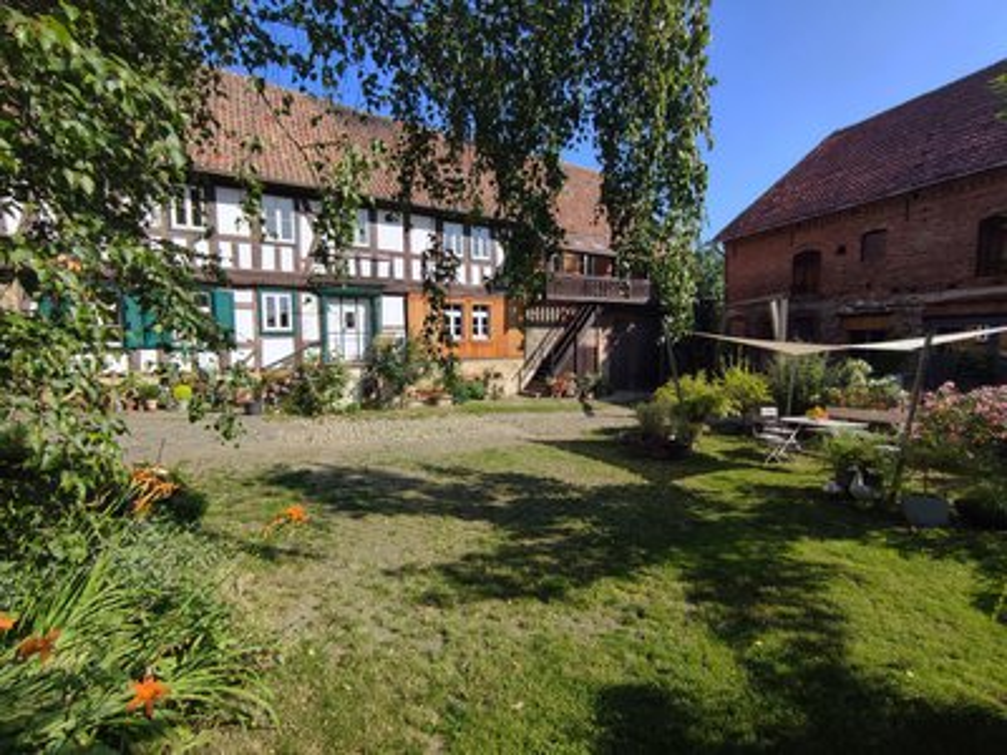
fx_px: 465
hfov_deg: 94.5
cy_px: 378
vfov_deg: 78.1
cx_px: 504
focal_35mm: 16
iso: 50
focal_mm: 1.6
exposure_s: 1/926
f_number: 2.2
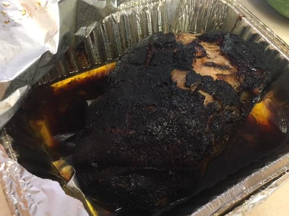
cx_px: 157
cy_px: 110
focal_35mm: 34
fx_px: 284
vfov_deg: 41.8
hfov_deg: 53.9
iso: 160
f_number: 2.2
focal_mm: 4.15
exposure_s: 1/30
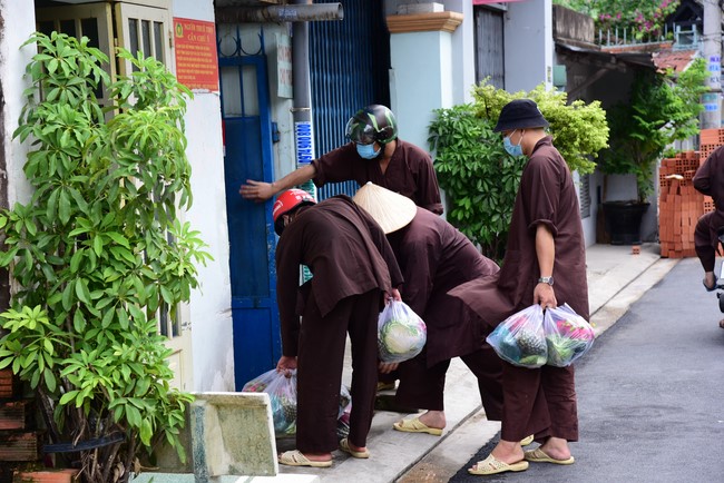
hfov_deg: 24.8
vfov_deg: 16.7
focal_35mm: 82
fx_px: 1650
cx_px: 362
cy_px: 242
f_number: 6.3
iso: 320
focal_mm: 82
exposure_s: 1/125
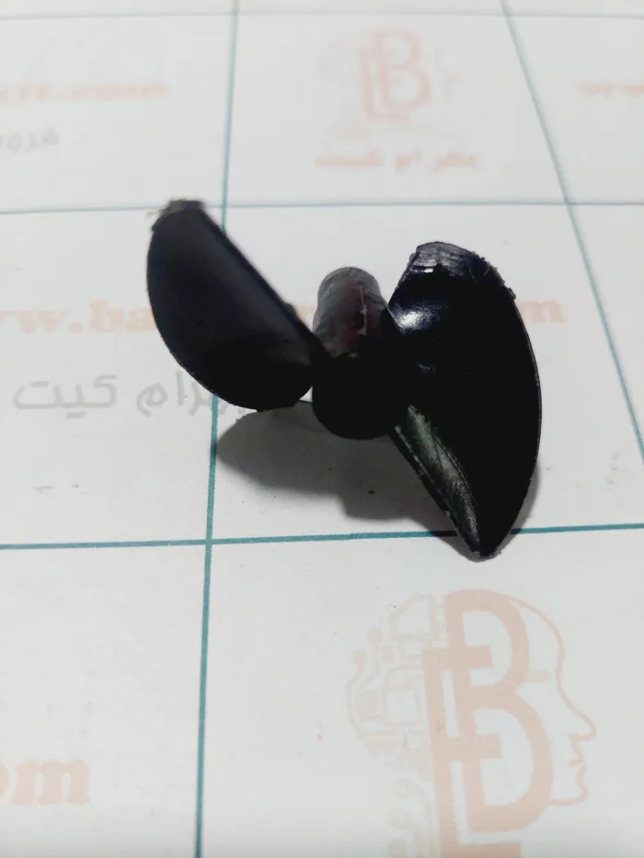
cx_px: 322
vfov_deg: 71.6
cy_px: 429
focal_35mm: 24
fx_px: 595
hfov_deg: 56.8
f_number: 1.8
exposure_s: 1/100
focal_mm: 5.23
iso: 160
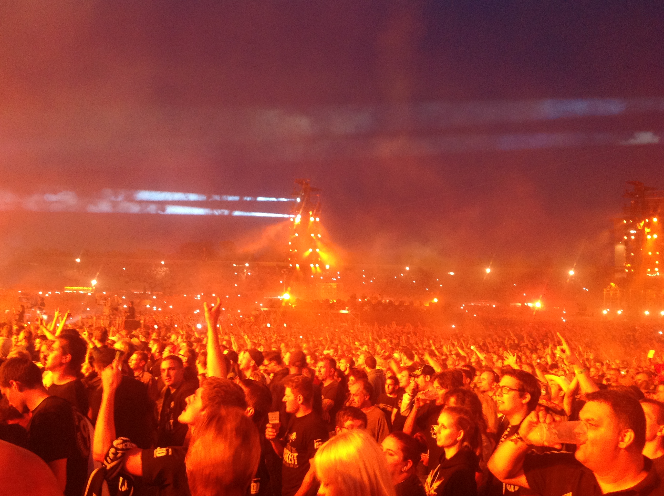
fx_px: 670
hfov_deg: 52.7
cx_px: 332
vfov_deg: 40.6
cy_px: 248
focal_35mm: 35
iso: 160
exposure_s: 1/15
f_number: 2.4
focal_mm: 4.28
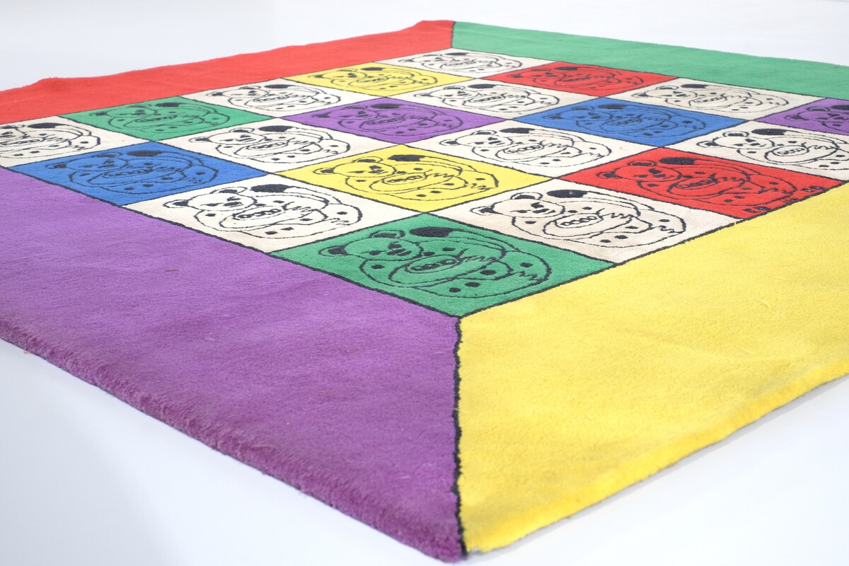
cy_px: 283
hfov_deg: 37.5
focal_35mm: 53
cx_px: 424
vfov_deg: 25.5
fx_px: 1250
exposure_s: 1/56
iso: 800
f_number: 5.6
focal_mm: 35
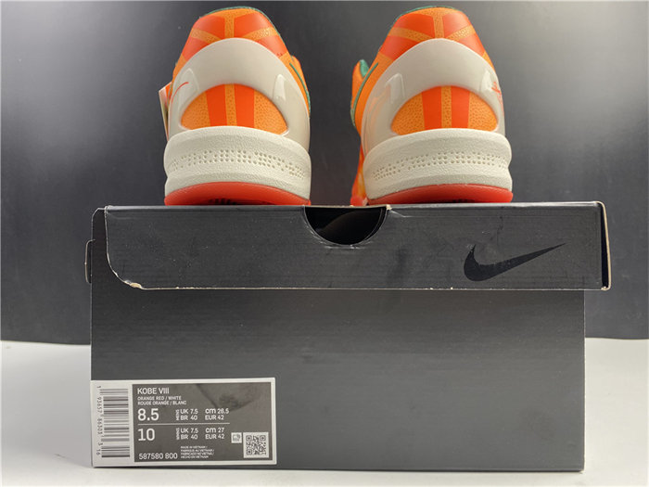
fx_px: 487
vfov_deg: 53.1
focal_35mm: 26
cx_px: 324
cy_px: 244
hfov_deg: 67.3
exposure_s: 1/50
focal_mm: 4.25
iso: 64
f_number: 1.8
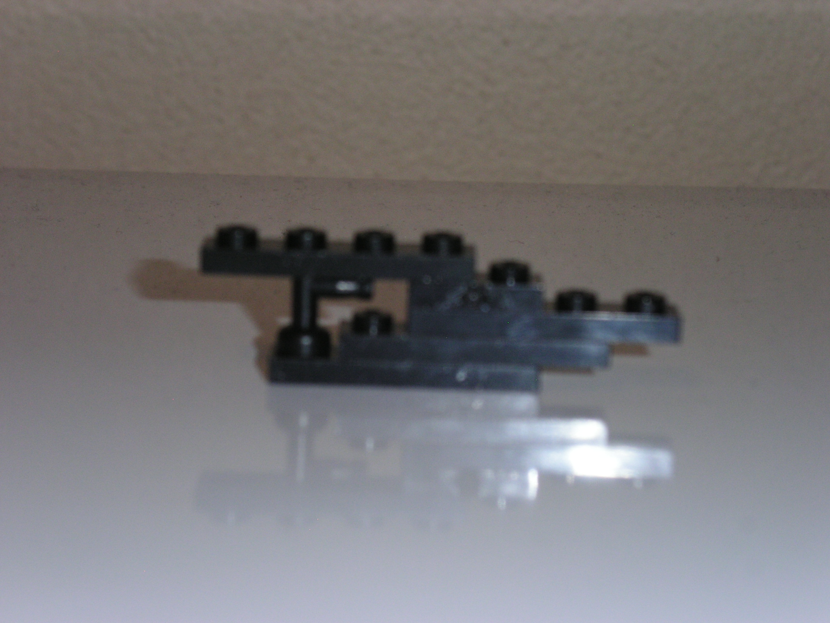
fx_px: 2733
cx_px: 415
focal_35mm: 114
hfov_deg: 17.3
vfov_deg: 13.0
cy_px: 312
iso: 200
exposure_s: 1/90
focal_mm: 23.4
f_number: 4.7
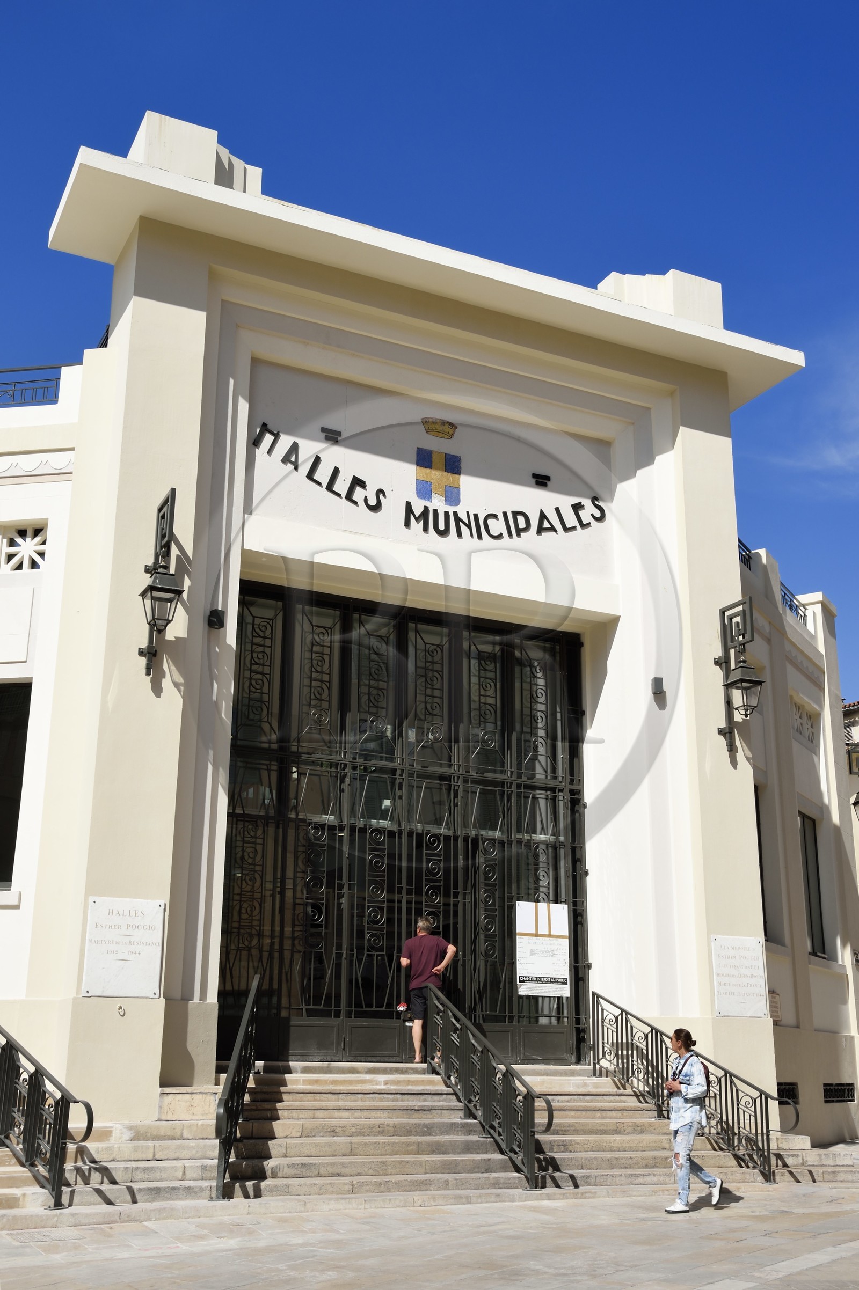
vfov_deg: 50.7
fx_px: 1362
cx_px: 430
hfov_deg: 35.0
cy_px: 645
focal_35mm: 38
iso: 200
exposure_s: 1/200
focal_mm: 38
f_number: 16
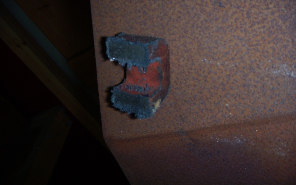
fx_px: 331
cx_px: 148
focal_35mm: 41
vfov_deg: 31.2
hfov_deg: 48.2
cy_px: 81
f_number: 3.5
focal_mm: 6.4
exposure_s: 1/60.2
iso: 64
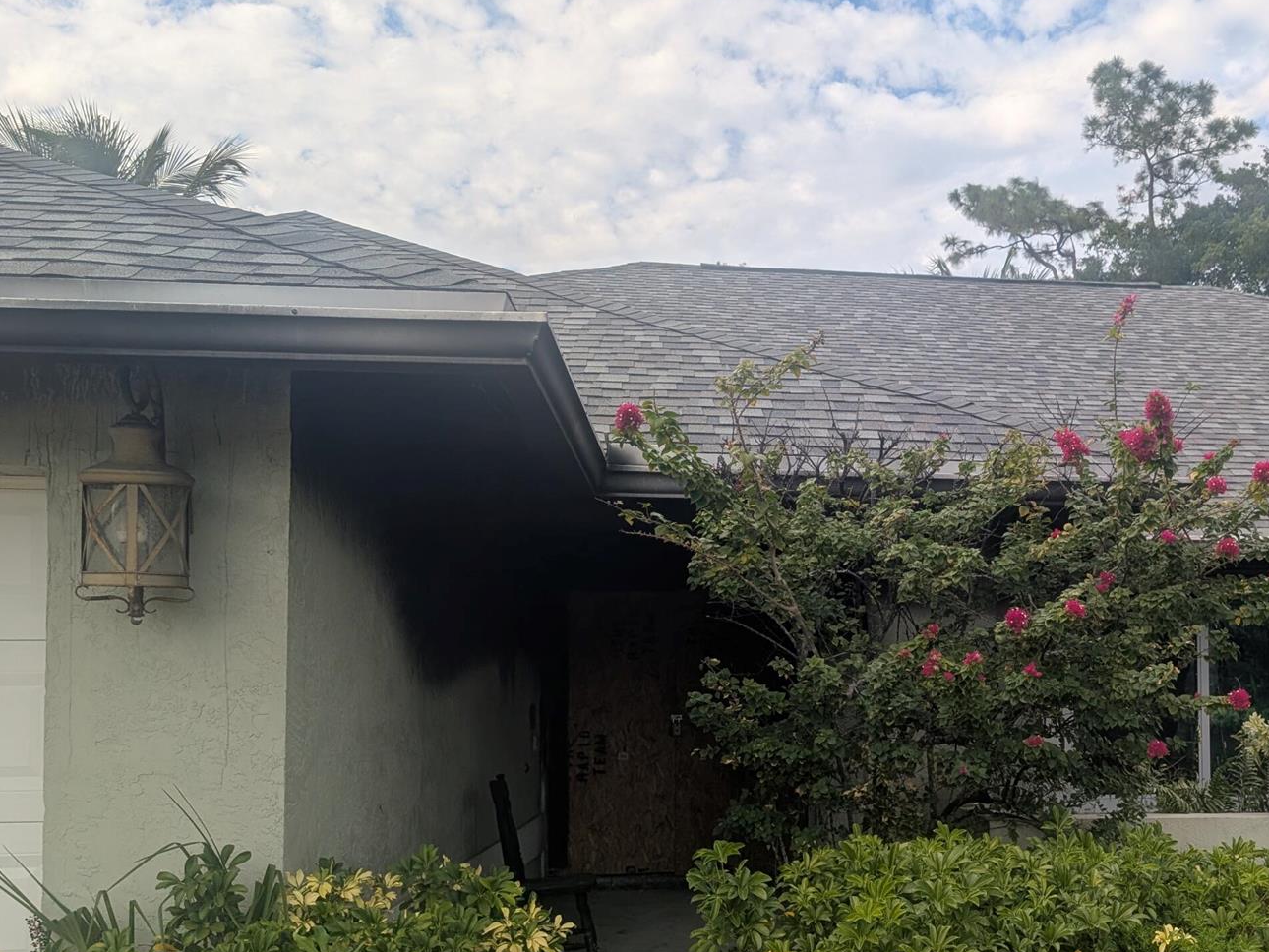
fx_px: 1393
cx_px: 938
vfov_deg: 37.3
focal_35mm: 38
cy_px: 632
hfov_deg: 47.3
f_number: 1.68
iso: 22
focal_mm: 6.9
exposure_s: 1/366
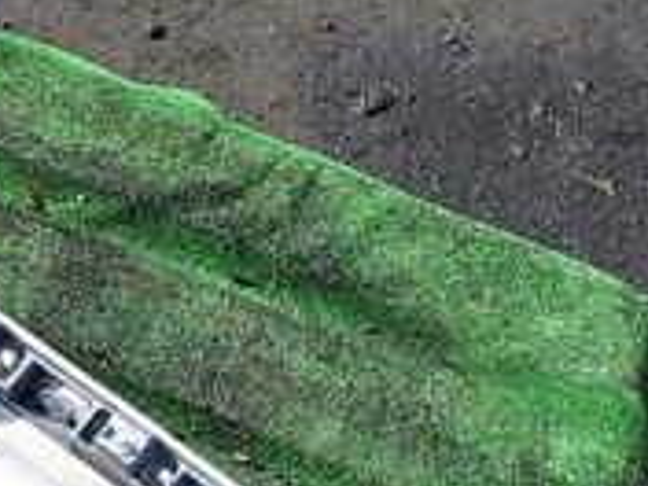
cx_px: -11
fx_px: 1909
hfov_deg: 18.7
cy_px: 376
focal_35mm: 102
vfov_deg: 14.4
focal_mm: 5.4
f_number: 3.2
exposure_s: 1/640
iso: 100
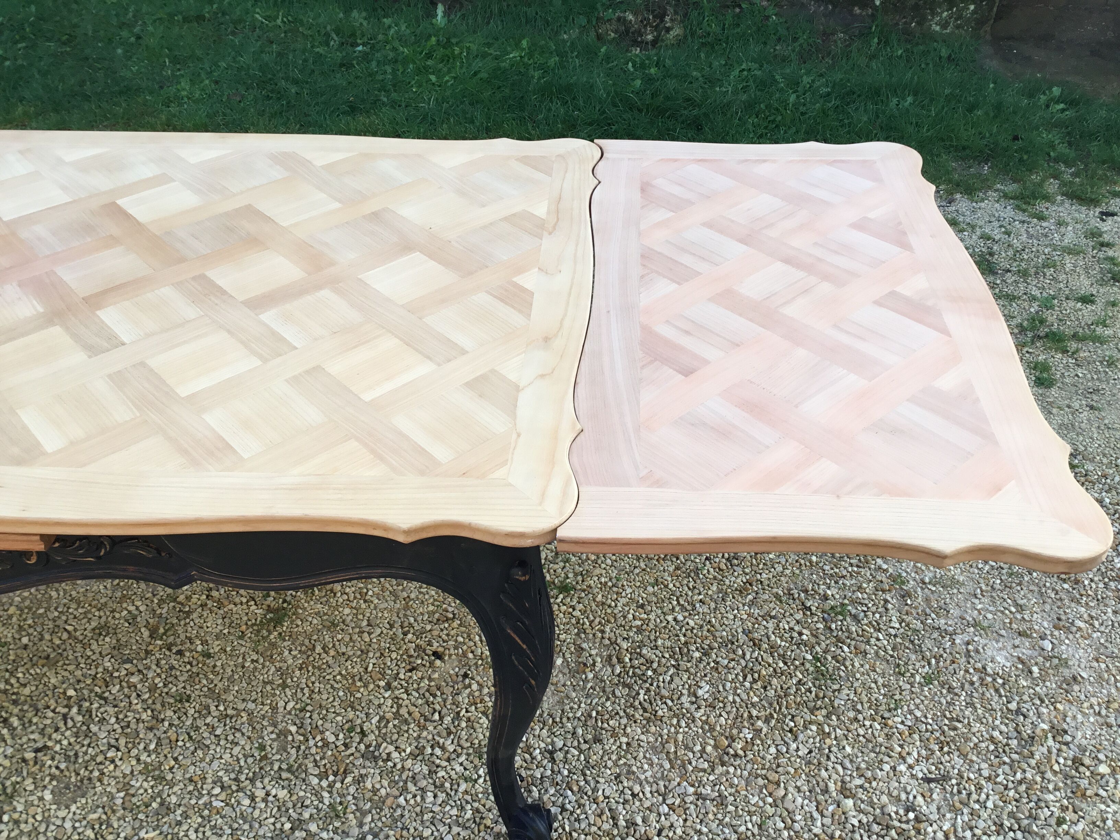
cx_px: 560
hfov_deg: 58.4
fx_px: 1003
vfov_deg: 45.4
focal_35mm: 31
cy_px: 420
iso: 25
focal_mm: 3.3
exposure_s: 1/100
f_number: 2.4
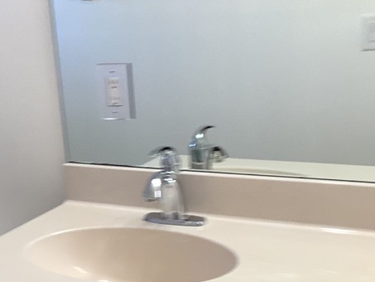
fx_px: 759
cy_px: 244
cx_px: 53
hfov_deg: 27.0
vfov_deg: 20.7
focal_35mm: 70
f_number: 2.4
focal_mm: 3.3
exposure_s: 1/120
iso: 64
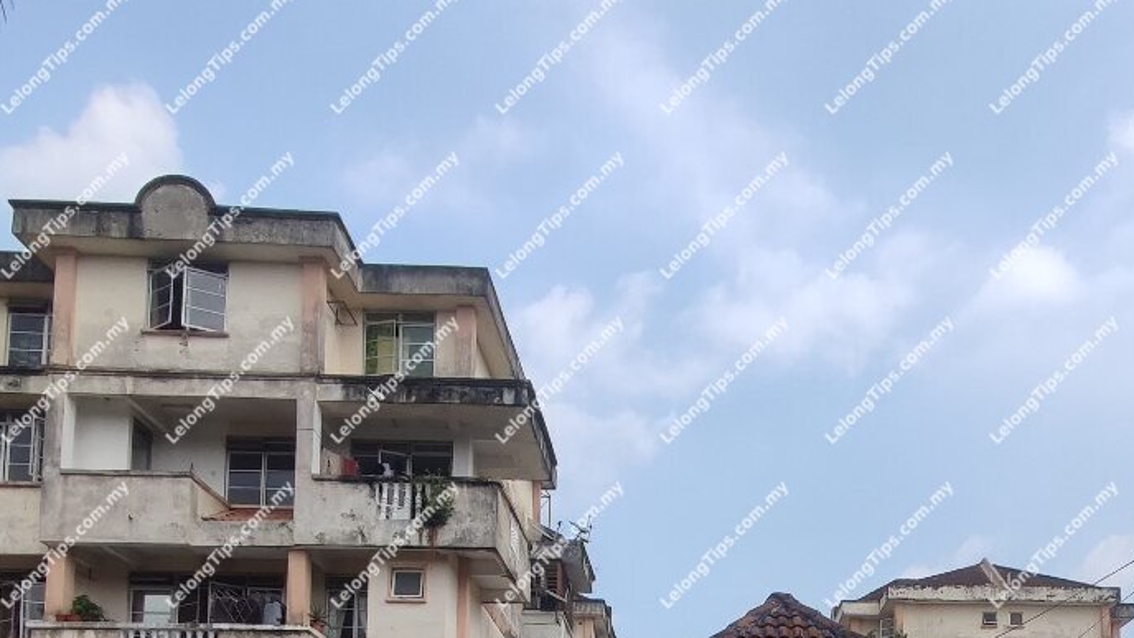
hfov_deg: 69.8
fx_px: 812
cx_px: 531
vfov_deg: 38.5
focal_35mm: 27
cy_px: 626
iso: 50
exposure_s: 1/1226
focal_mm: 1.65
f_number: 2.2
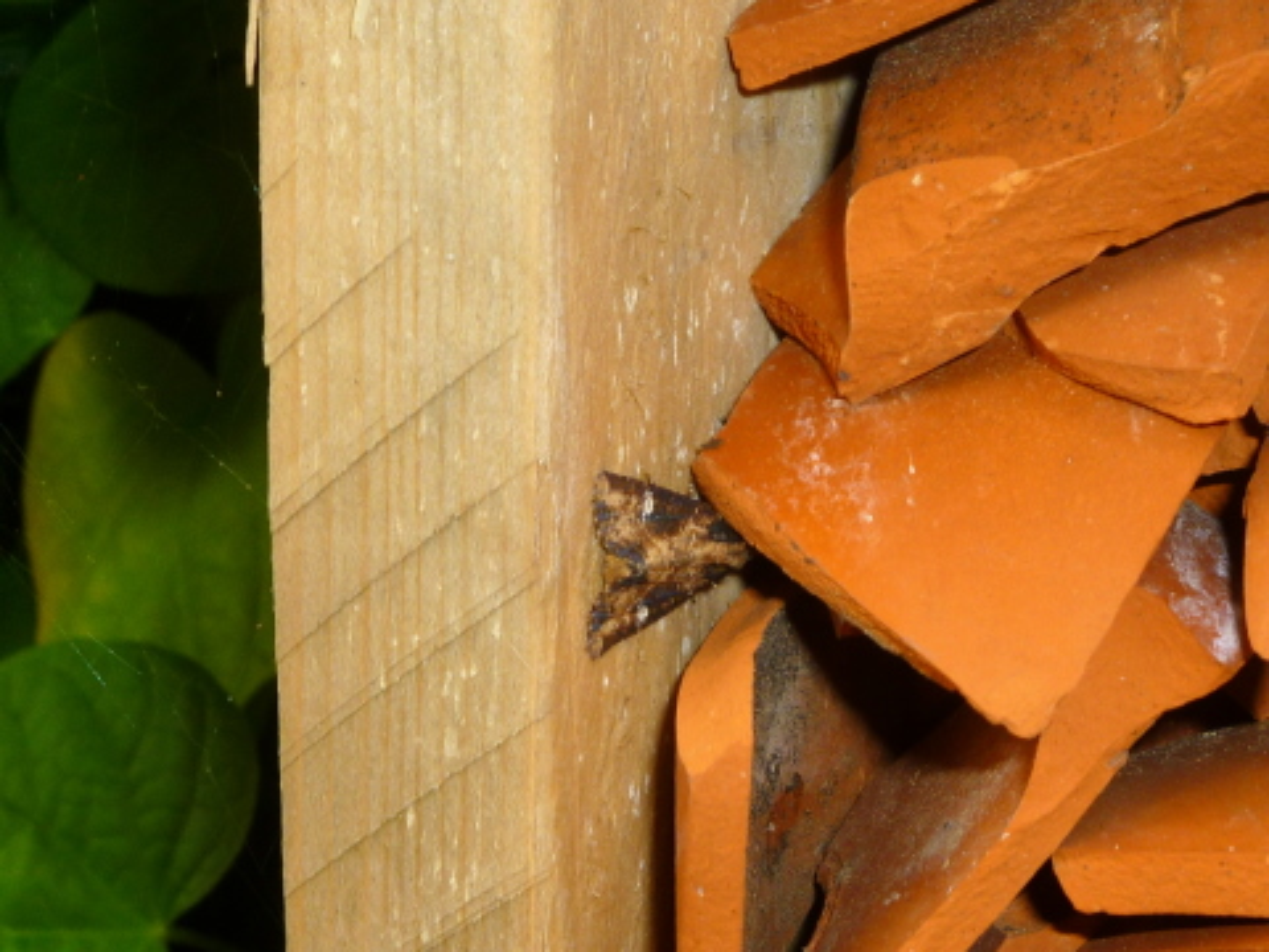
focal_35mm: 67
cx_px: 634
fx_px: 2456
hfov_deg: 29.0
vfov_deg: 21.9
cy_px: 476
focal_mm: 7.5
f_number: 4.5
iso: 100
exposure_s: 1/30
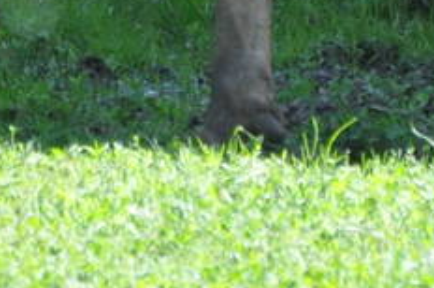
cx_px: -589
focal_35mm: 2279
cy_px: -424
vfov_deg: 0.6
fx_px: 27436
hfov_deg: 0.9
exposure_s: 1/640
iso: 800
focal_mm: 220
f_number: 5.3
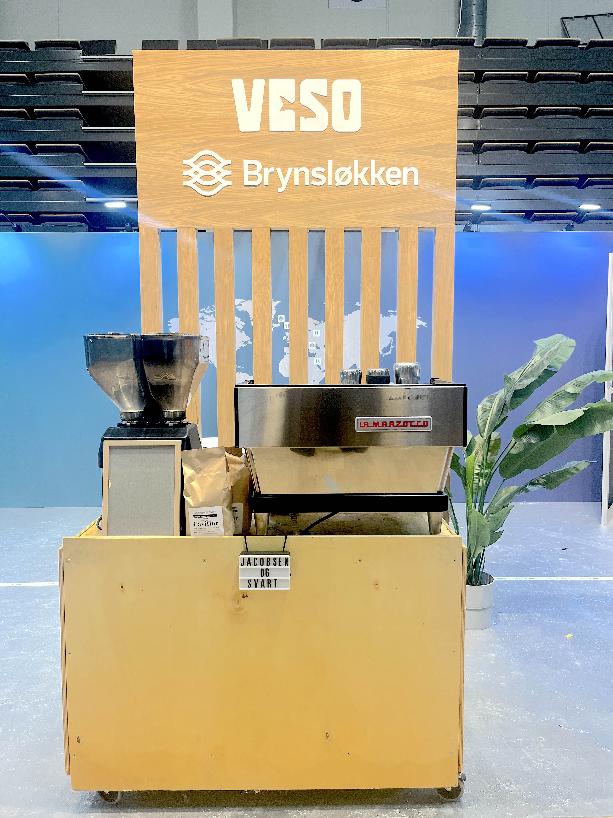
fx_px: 614
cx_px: 306
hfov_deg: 53.1
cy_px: 409
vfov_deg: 67.3
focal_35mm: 26
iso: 100
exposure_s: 1/100
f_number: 1.6
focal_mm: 5.1
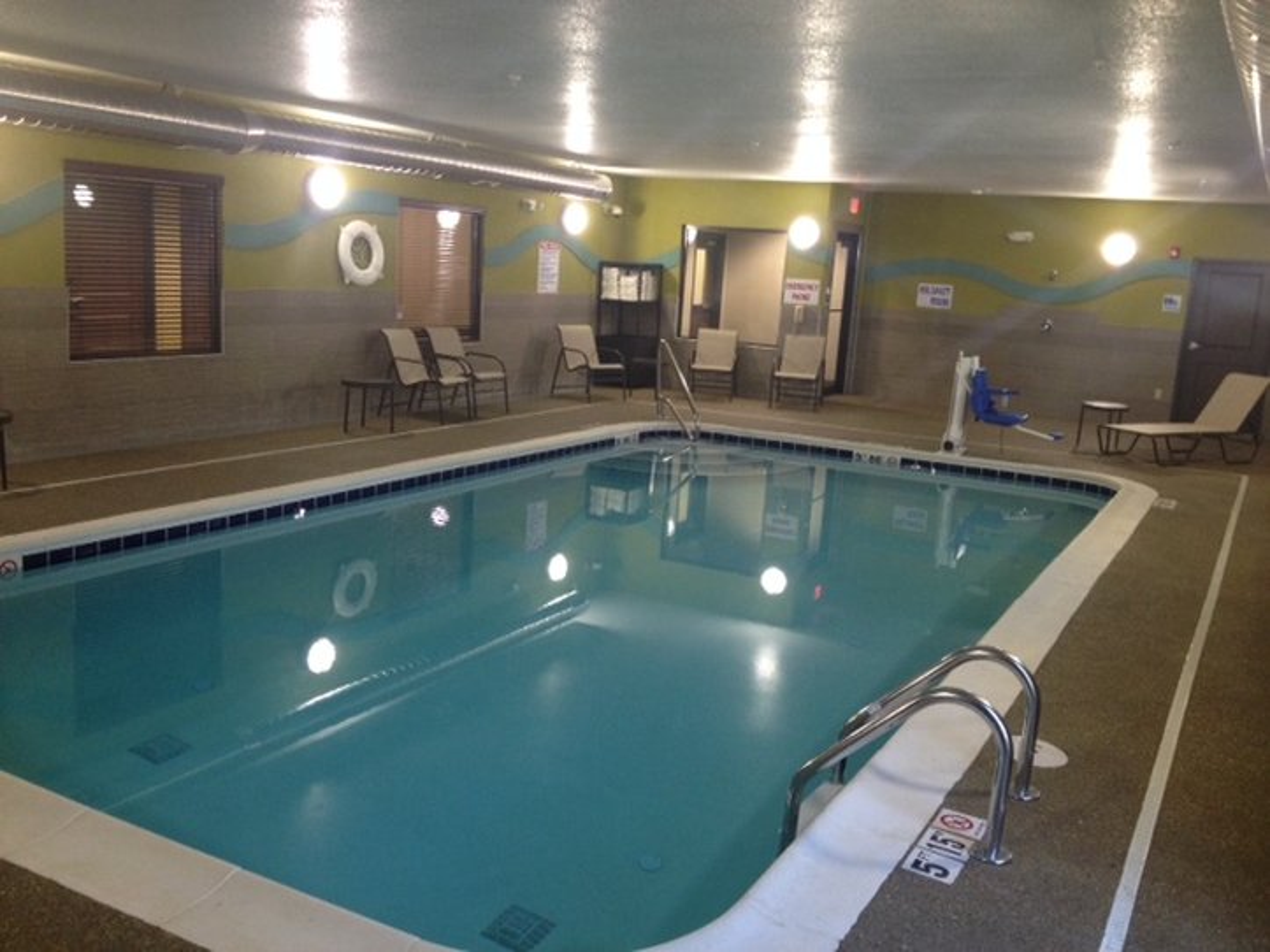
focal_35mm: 35
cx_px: 635
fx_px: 1284
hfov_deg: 52.6
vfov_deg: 40.7
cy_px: 476
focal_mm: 4.28
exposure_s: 1/20
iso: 125
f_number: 2.4
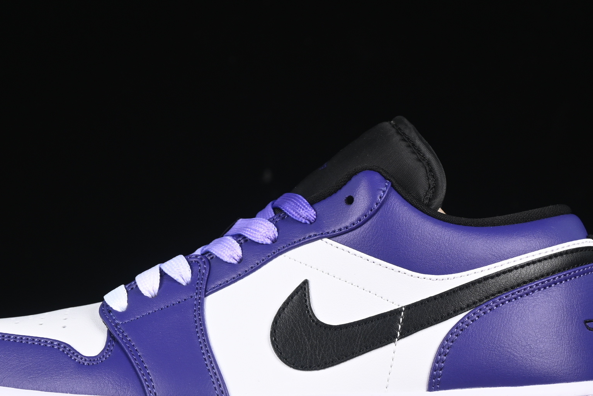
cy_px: 241
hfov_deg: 15.1
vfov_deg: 10.1
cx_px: 269
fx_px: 2240
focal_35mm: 136
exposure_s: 1/60
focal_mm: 50
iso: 160
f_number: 7.1
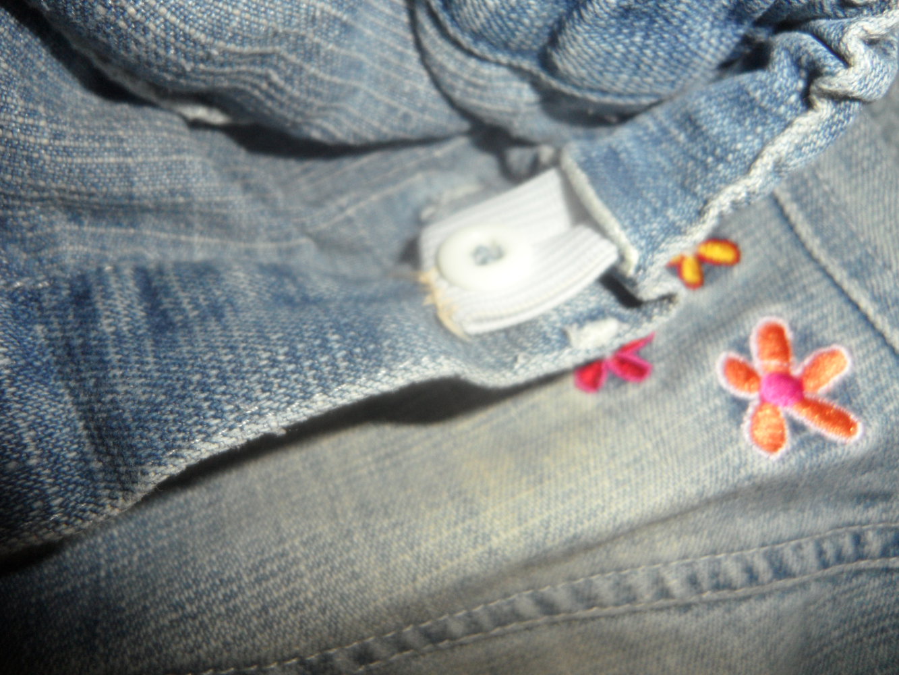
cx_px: 450
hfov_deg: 71.6
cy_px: 338
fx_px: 623
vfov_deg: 56.8
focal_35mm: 24
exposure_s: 1/10
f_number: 8.2
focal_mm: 4.1
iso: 100
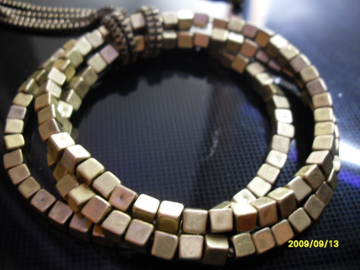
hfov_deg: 50.1
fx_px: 385
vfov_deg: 38.7
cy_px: 135
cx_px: 180
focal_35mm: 37
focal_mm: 6.3
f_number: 2.8
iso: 200
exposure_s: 1
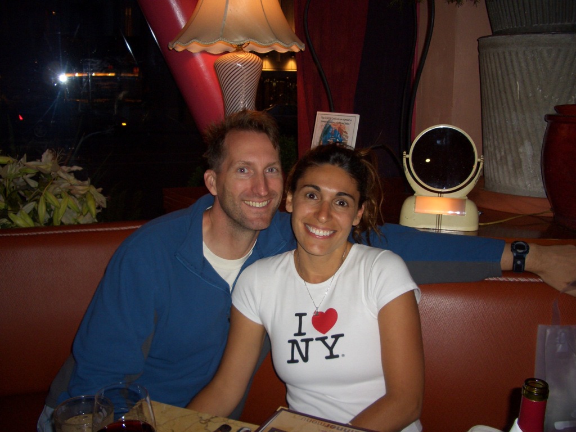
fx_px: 582
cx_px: 288
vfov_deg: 40.7
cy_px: 216
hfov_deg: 52.6
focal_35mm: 35
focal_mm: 5.8
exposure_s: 1/60
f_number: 2.6
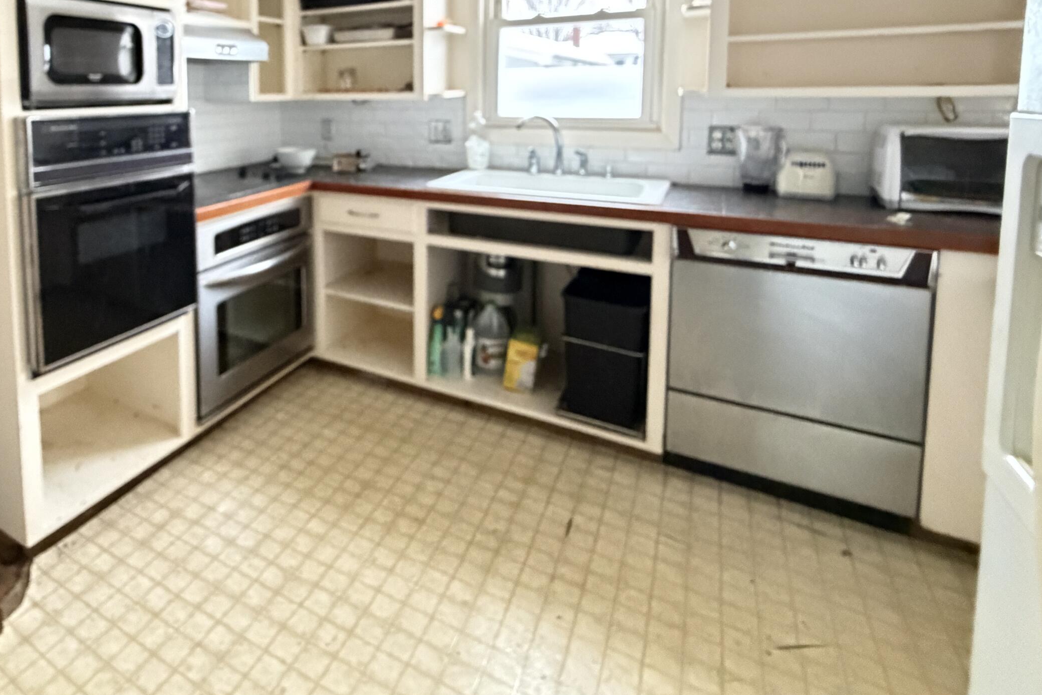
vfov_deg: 55.5
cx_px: 299
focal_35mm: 21
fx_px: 608
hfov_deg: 76.9
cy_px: 143
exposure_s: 1/58
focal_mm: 2.22
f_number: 2.2
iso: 1250
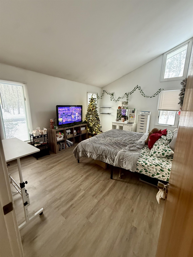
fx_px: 104
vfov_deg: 102.1
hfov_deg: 85.7
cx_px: 96
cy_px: 128
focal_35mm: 14
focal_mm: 2.22
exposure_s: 1/60
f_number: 2.2
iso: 640
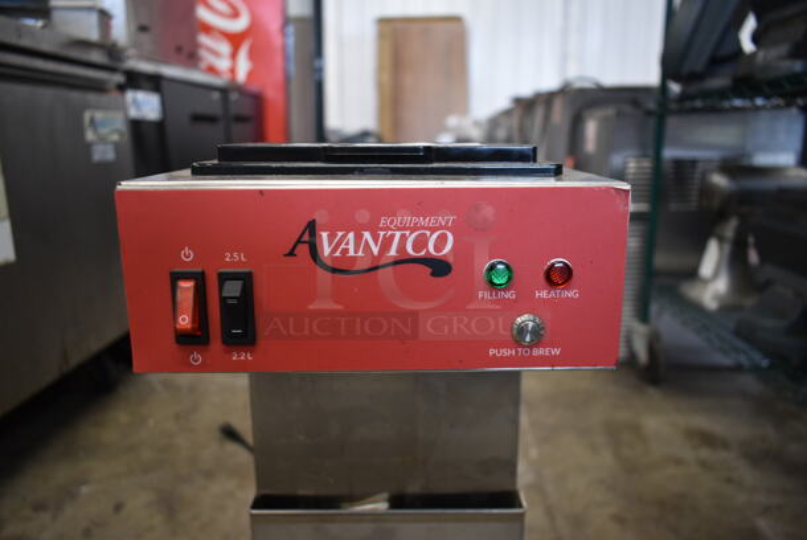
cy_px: 270
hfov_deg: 67.3
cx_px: 404
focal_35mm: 27
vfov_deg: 48.0
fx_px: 606
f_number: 3.5
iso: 560
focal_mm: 18
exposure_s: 1/30
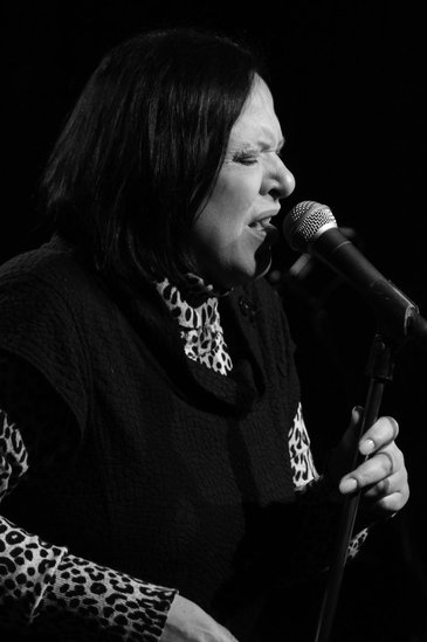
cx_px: 214
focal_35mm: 180
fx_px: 3208
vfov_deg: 11.4
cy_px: 321
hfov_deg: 7.6
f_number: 5.6
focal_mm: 120
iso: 3200
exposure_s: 1/160
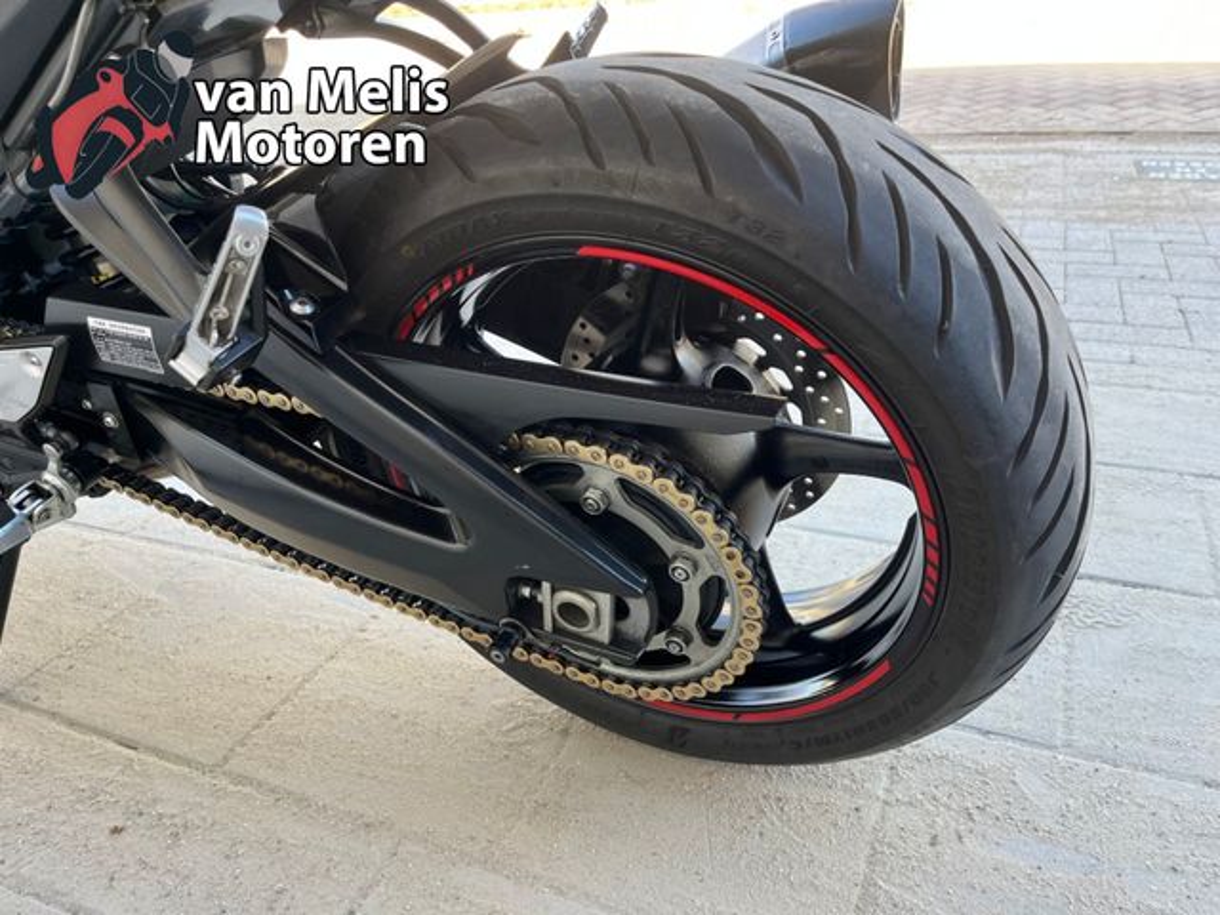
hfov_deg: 67.3
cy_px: 458
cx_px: 610
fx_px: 916
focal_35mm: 26
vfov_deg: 53.1
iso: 64
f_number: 1.6
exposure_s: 1/121
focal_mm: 5.1
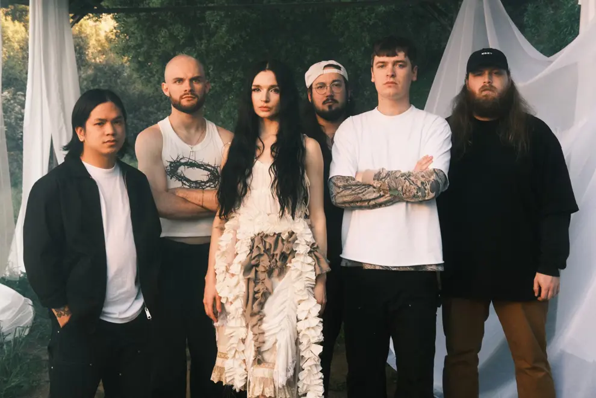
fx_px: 877
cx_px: 298
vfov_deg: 25.5
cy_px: 199
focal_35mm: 53
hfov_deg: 37.5
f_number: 7.1
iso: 800
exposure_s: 1/105
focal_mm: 35
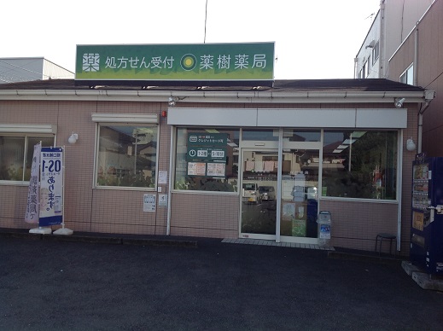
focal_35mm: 35
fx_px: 447
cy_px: 166
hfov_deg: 52.7
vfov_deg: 40.6
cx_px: 222
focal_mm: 4.28
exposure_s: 1/864
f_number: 2.4
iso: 50
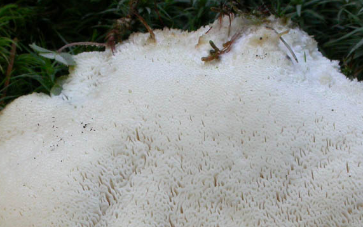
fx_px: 1543
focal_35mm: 156
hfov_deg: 13.4
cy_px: 179
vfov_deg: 8.4
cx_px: 200
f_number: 10.4
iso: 200
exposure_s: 1/15
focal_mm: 21.8
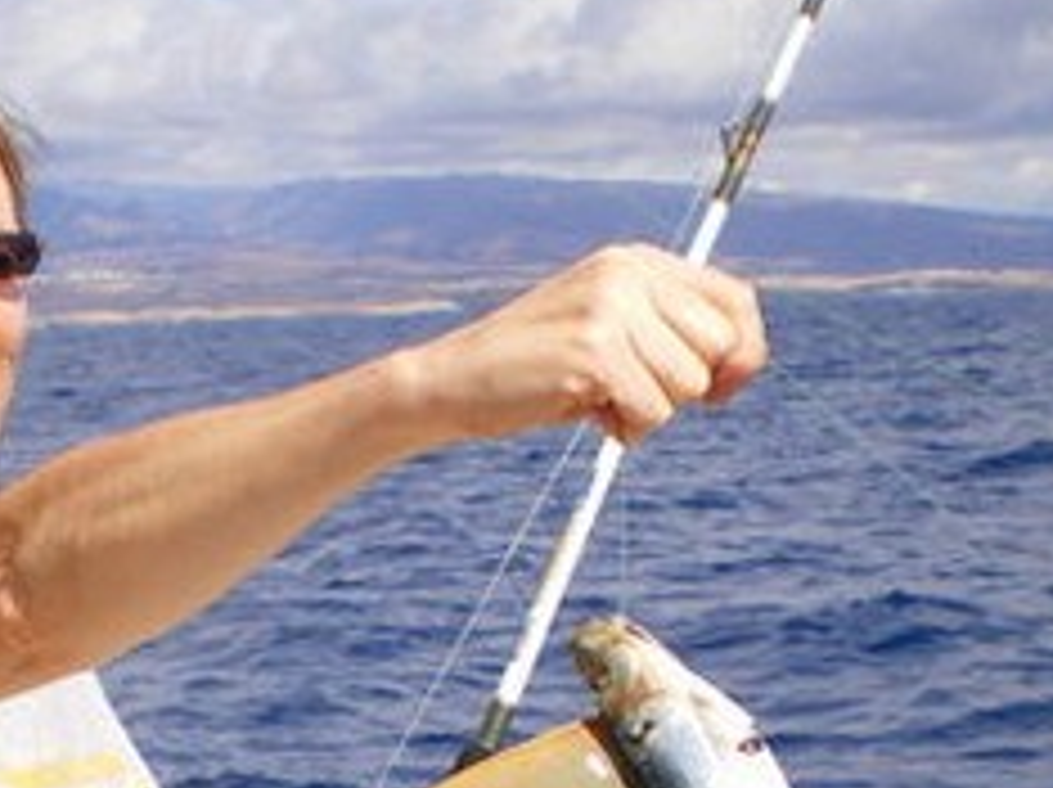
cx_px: 405
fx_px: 2948
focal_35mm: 97
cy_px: 851
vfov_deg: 14.9
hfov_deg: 20.2
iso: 50
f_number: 4.6
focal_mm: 6.3
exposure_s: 1/500
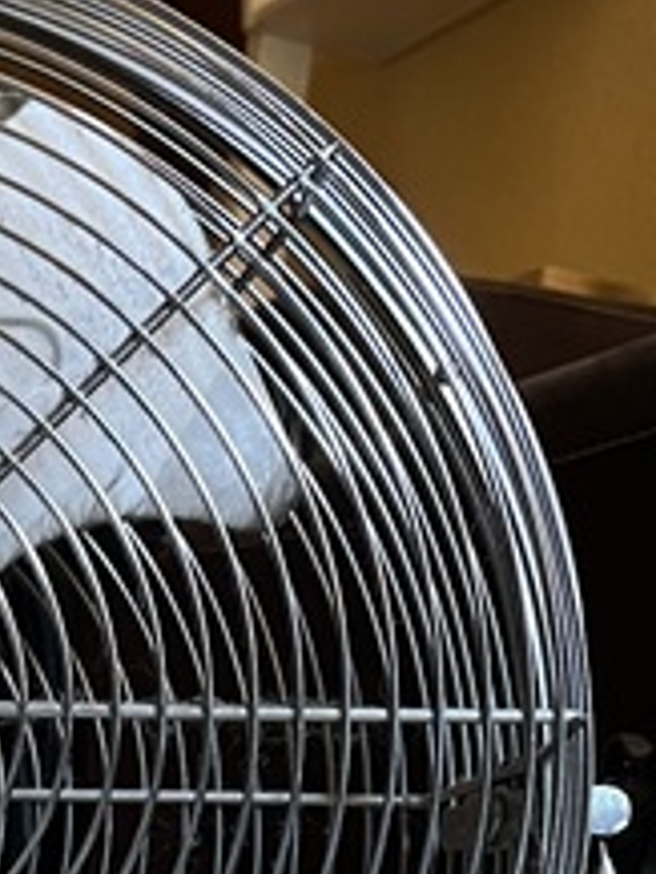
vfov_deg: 19.7
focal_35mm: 96
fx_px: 2423
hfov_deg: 14.7
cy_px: 910
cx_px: -197
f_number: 1.6
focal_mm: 5.1
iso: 400
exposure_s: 1/33
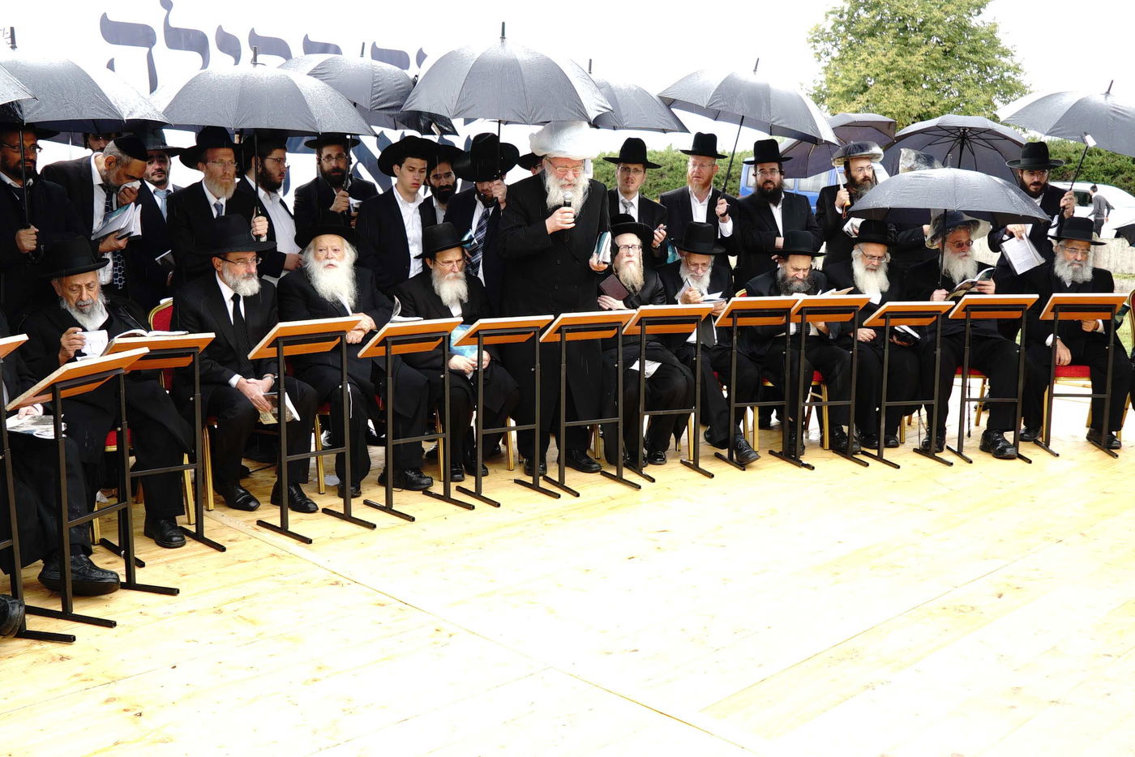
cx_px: 568
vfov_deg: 36.9
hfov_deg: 53.1
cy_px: 378
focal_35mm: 36
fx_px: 1135
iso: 250
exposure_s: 1/160
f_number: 4
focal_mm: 24
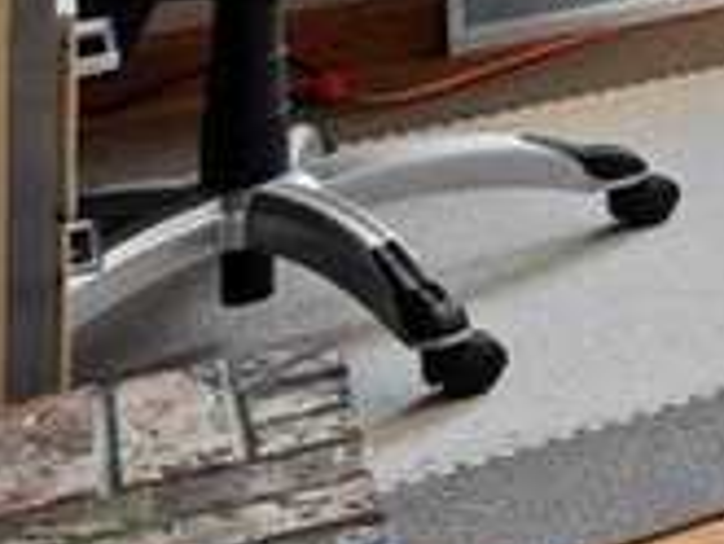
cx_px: 2304
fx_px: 2491
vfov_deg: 10.5
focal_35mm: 119
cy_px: -823
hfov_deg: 10.4
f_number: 9
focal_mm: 16
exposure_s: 1/3.33
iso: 250
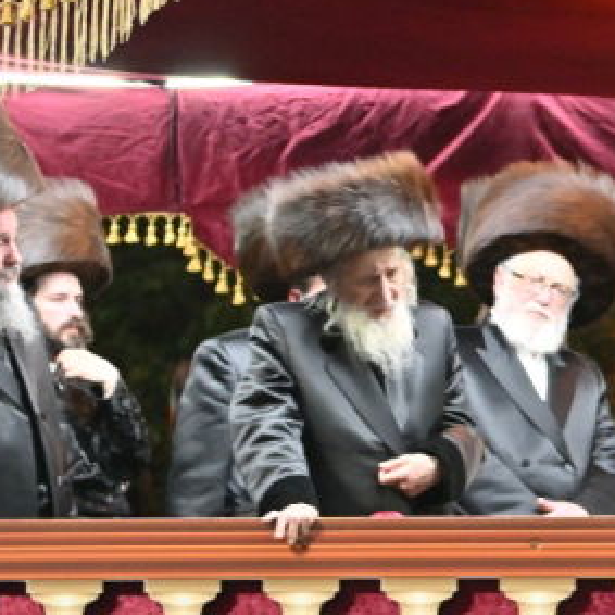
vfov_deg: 5.4
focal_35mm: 323
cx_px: 739
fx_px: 6492
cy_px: 209
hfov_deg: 5.4
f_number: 2.8
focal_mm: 70
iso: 800
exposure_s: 1/200
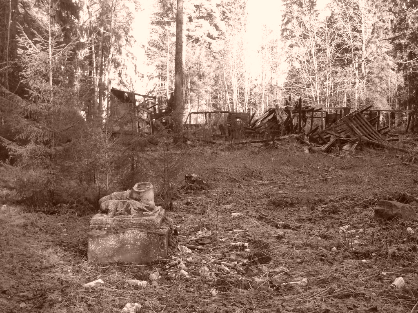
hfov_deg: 36.2
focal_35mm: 53
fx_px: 640
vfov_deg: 27.5
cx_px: 209
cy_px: 156
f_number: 3.4
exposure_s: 1/60
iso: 100
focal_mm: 8.9
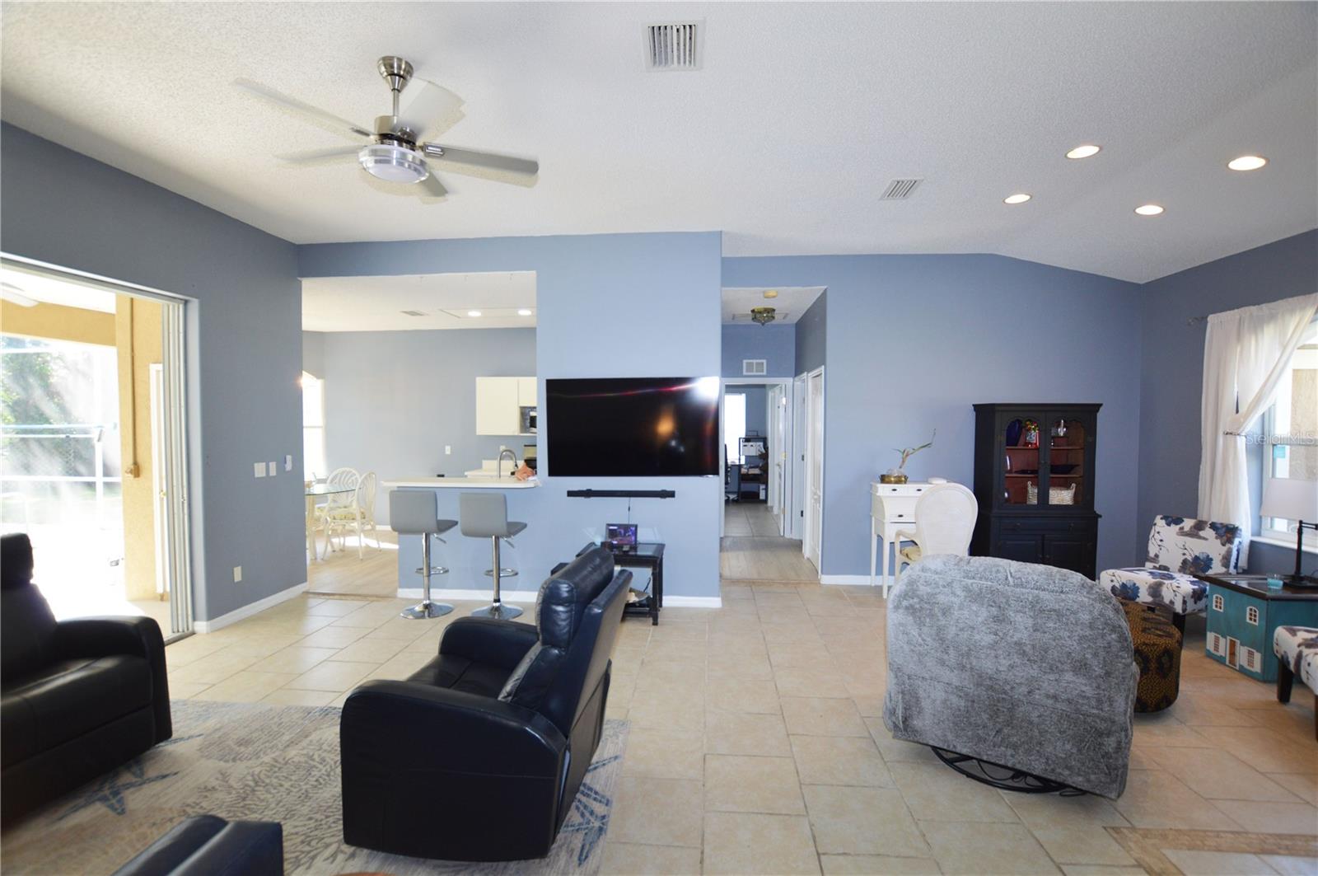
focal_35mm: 15
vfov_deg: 77.2
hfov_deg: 100.5
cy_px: 438
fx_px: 549
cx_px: 659
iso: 400
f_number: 4.5
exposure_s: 1/80
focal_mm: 10
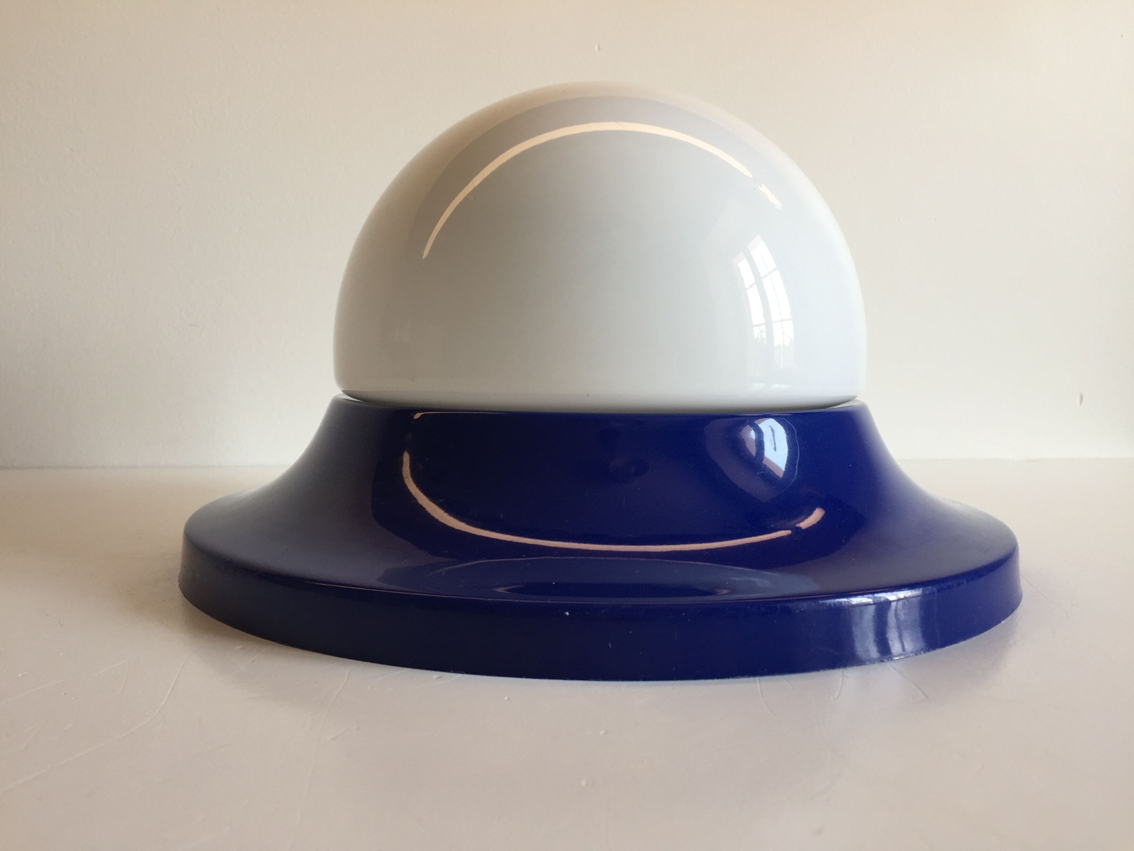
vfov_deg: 48.2
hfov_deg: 61.7
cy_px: 426
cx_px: 567
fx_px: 950
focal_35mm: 29
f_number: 2.2
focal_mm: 4.15
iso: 40
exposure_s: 1/50
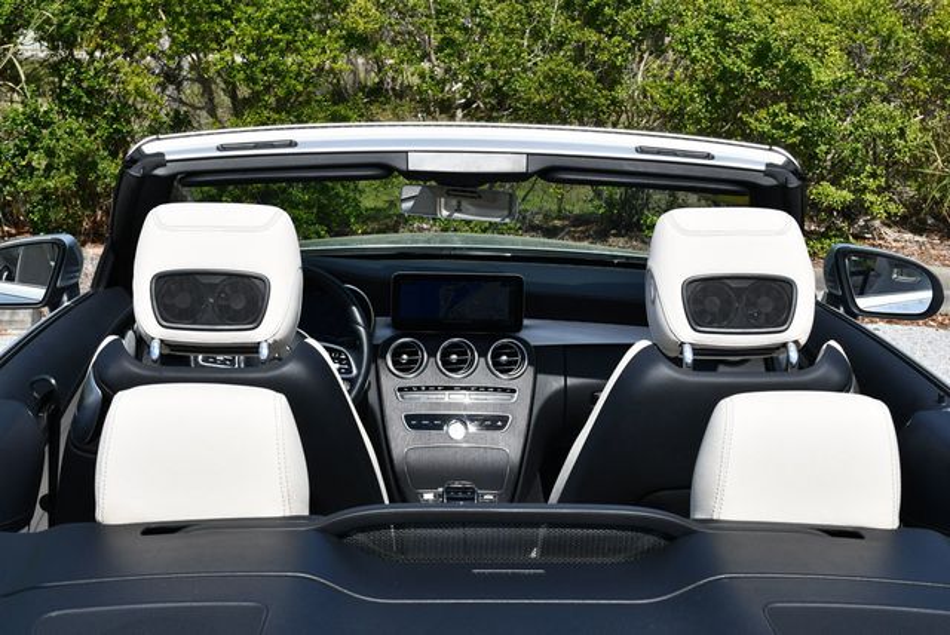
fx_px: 1479
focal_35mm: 56
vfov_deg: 24.2
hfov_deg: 35.6
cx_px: 475
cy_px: 318
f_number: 8
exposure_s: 1/250
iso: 100
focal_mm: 28
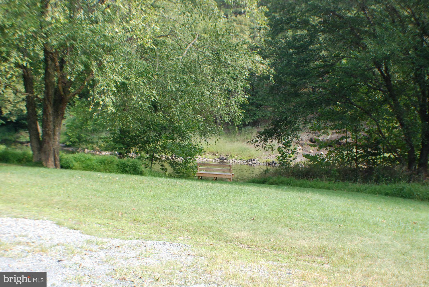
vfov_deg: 18.2
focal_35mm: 75
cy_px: 144
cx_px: 214
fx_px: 895
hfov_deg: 27.0
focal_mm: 50
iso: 1000
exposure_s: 1/250
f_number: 8
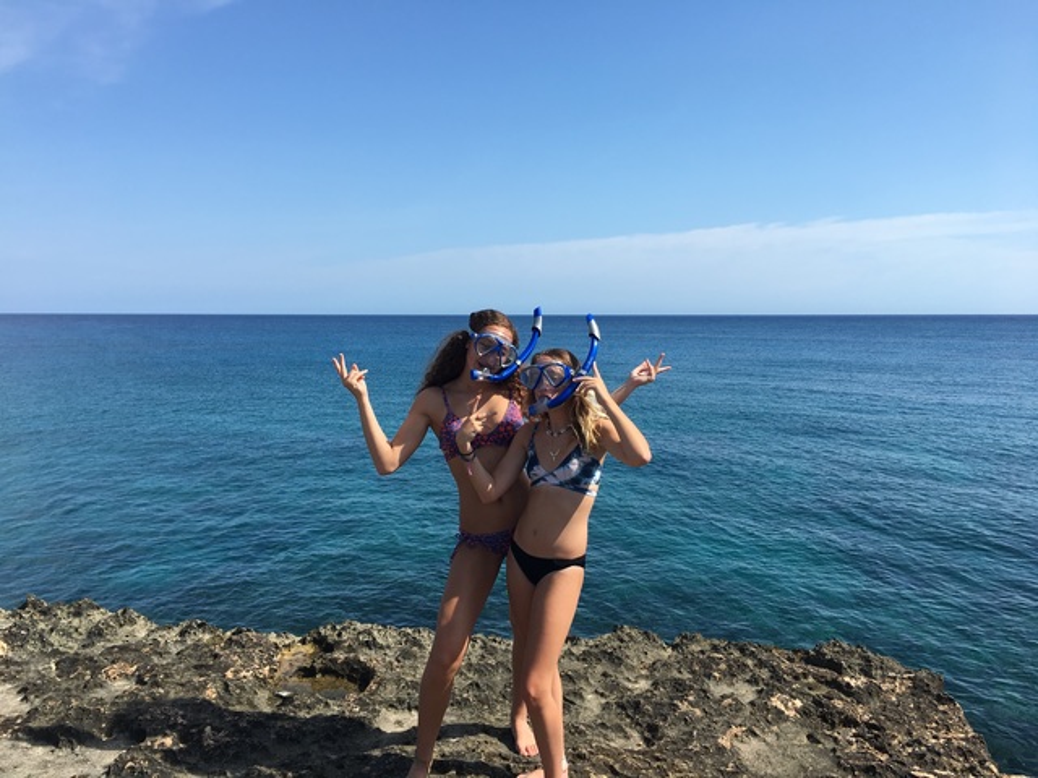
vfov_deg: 48.2
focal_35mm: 29
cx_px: 519
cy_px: 389
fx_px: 870
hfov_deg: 61.7
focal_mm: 4.15
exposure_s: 1/1399
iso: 25
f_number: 2.2
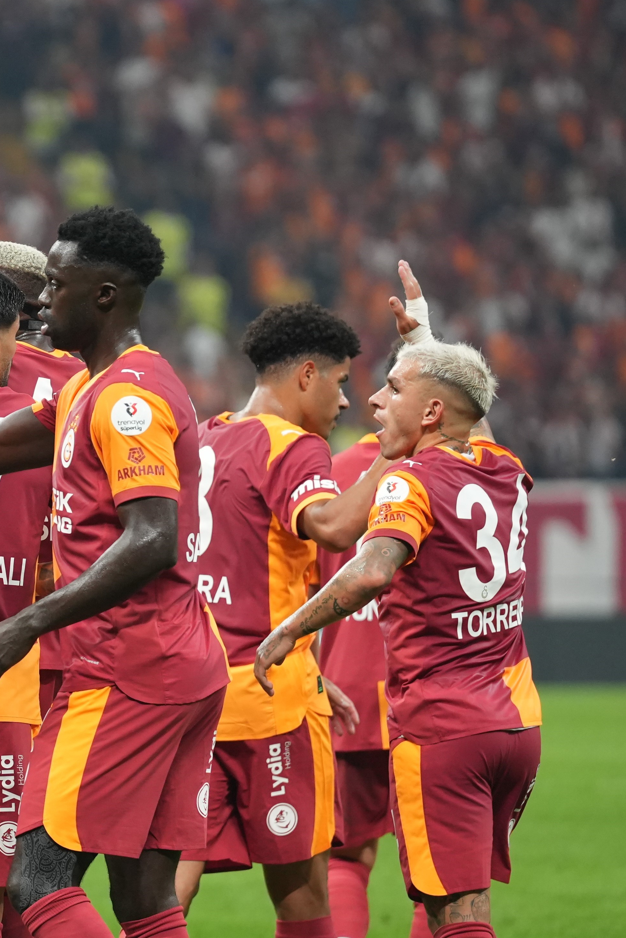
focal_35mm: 445
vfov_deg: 4.6
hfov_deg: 3.1
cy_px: 490
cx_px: -74
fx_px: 11605
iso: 2000
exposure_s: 1/1250
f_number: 2.8
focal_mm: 188
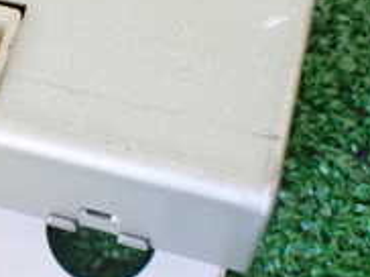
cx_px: -33
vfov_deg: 14.8
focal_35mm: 99
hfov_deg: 19.1
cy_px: 55
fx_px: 1057
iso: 800
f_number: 2.3
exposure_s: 1/100
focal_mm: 5.4
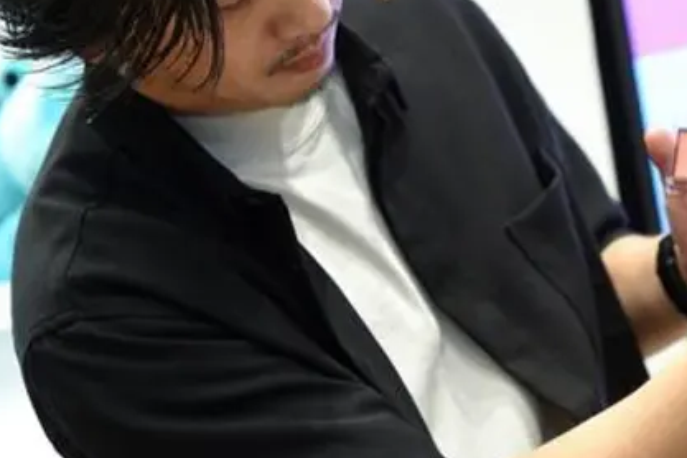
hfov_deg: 12.8
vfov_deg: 8.6
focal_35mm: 159
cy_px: 175
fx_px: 3034
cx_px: 610
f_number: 4
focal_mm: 85
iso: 1600
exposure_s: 1/125
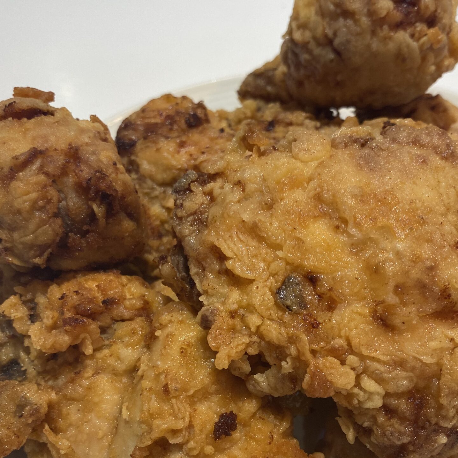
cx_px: 280
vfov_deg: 40.6
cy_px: 291
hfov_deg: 40.7
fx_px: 614
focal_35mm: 41
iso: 100
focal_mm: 4.25
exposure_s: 1/100
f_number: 1.8
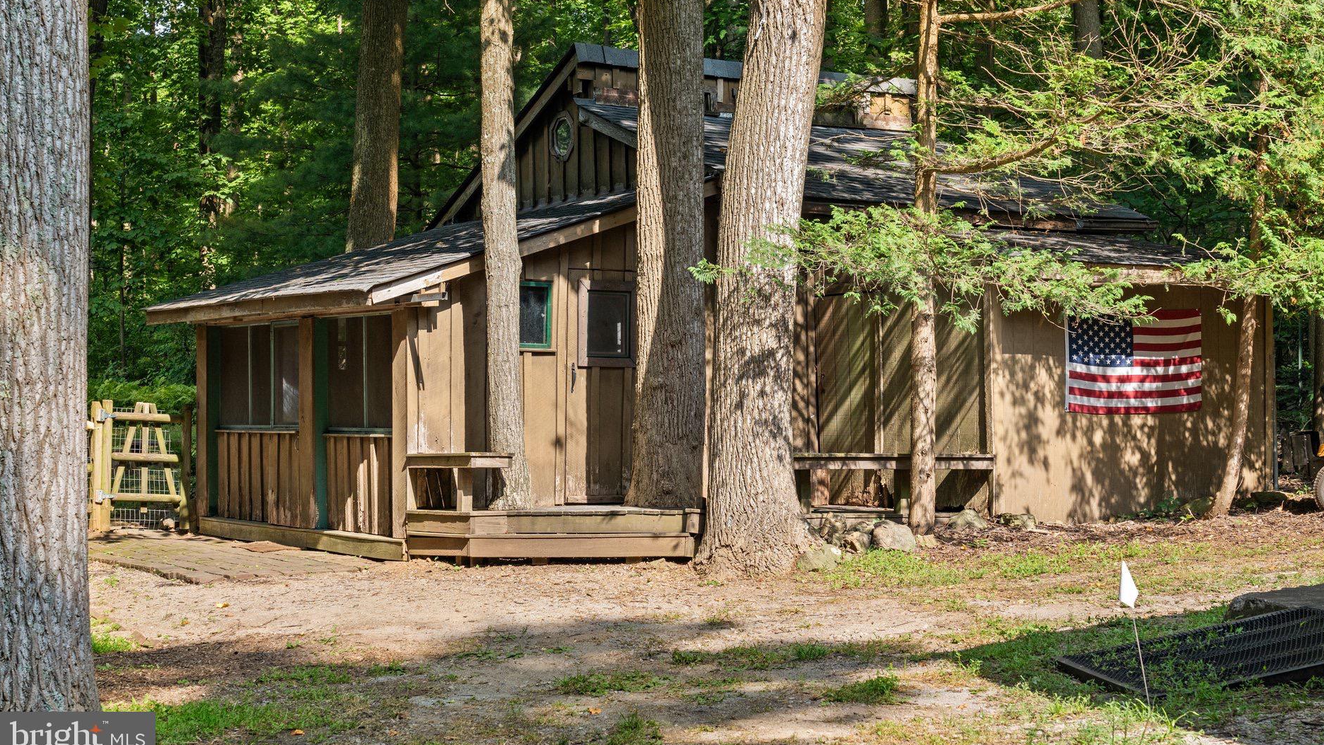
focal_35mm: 55
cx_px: 723
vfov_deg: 21.8
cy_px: 281
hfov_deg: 37.8
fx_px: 1931
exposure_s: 1/250
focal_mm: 48
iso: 400
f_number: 8
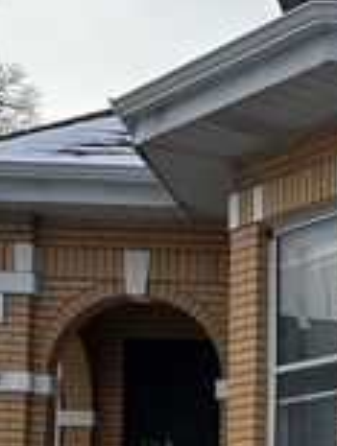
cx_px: 547
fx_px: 1332
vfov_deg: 18.2
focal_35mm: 103
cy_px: 516
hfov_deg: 13.4
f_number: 1.78
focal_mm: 6.86
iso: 80
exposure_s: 1/1949
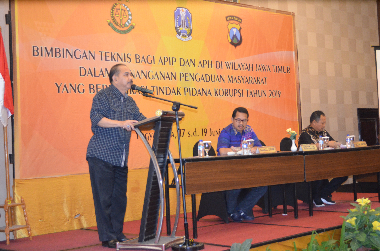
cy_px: 126
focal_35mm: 54
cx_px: 190
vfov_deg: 25.0
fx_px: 569
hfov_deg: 36.9
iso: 2800
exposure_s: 1/60
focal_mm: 36
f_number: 5
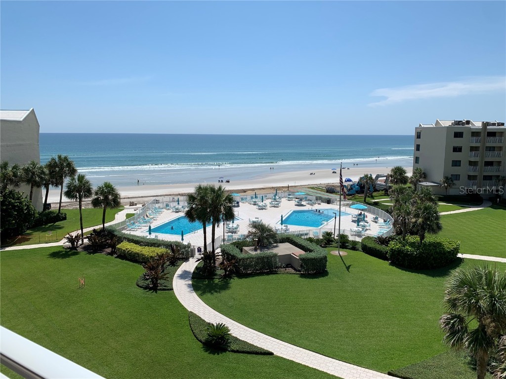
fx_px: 380
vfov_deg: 53.1
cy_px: 190
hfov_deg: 67.3
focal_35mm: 26
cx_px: 253
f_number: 1.8
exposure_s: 1/4464
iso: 25
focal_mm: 4.25
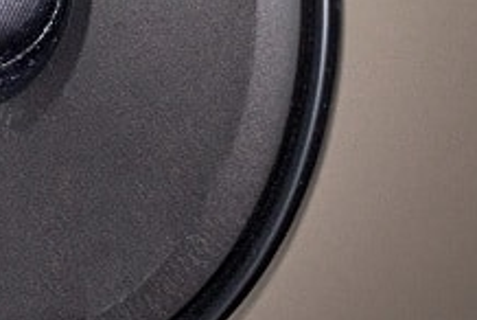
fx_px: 4723
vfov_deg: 3.9
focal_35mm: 356
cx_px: -37
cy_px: -145
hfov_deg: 5.8
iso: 2000
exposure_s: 1/50
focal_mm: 70
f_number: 5
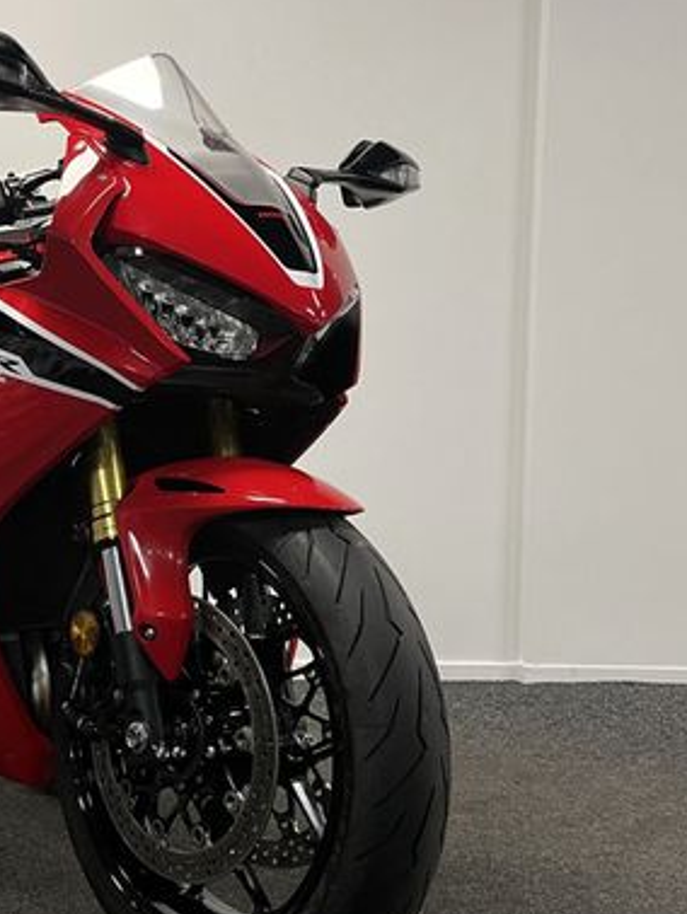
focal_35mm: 44
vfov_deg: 42.9
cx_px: 58
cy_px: 486
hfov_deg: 31.3
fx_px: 1163
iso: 80
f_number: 1.6
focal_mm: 5.1
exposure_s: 1/50
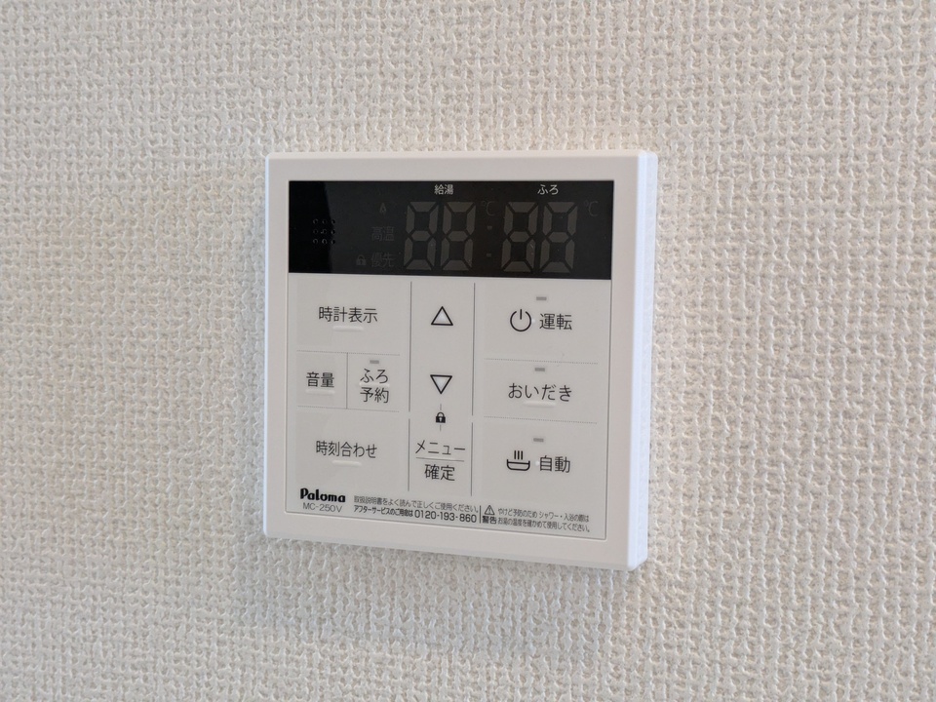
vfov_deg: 28.6
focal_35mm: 51
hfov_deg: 37.5
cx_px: 468
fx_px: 1379
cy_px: 351
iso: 227
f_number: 1.89
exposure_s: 1/120
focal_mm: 5.43
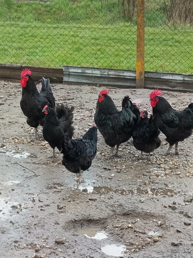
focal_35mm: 24
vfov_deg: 71.6
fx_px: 178
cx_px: 96
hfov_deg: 56.8
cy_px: 129
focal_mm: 5.31
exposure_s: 1/100
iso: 71
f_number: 1.7
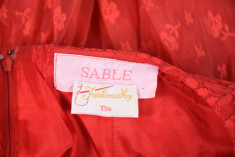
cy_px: 78
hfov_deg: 9.8
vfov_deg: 6.6
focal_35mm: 210
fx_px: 1372
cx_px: 118
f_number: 9
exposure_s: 1/125
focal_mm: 140
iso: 200
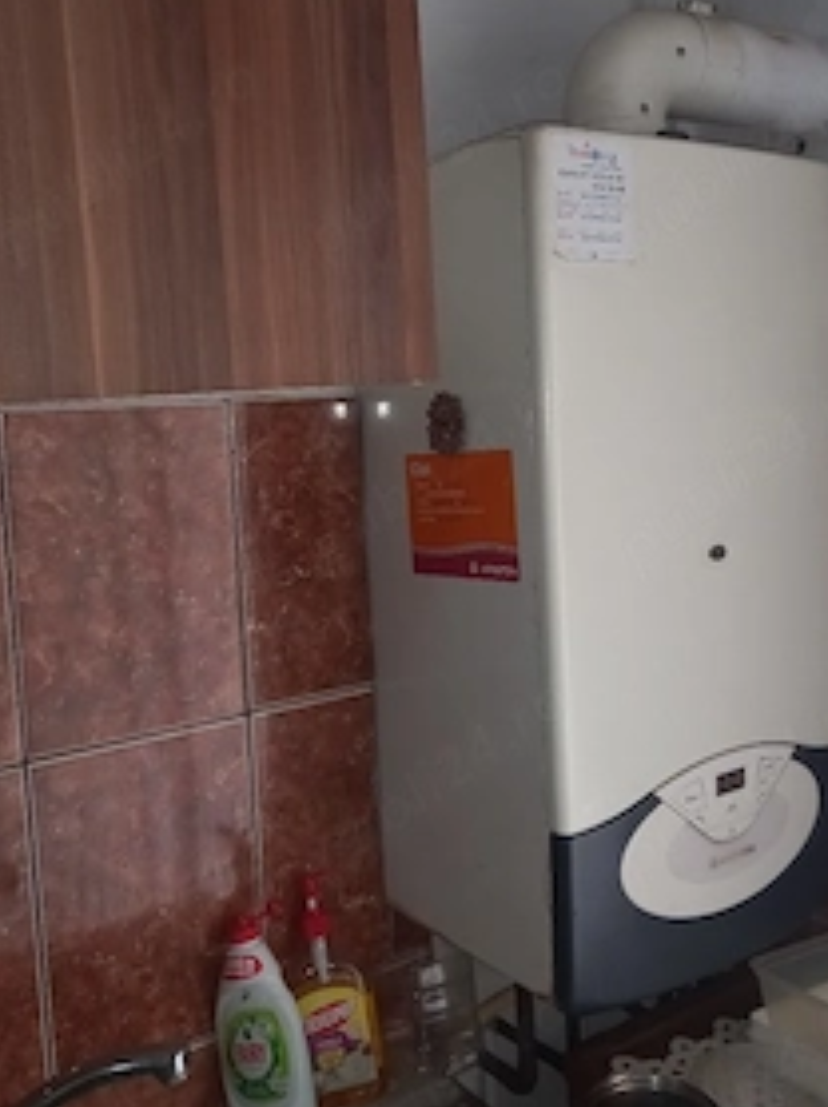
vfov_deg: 51.4
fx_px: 1150
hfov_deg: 39.3
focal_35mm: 36
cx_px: 518
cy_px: 518
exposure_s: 1/50
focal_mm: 4.6
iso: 100
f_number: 2
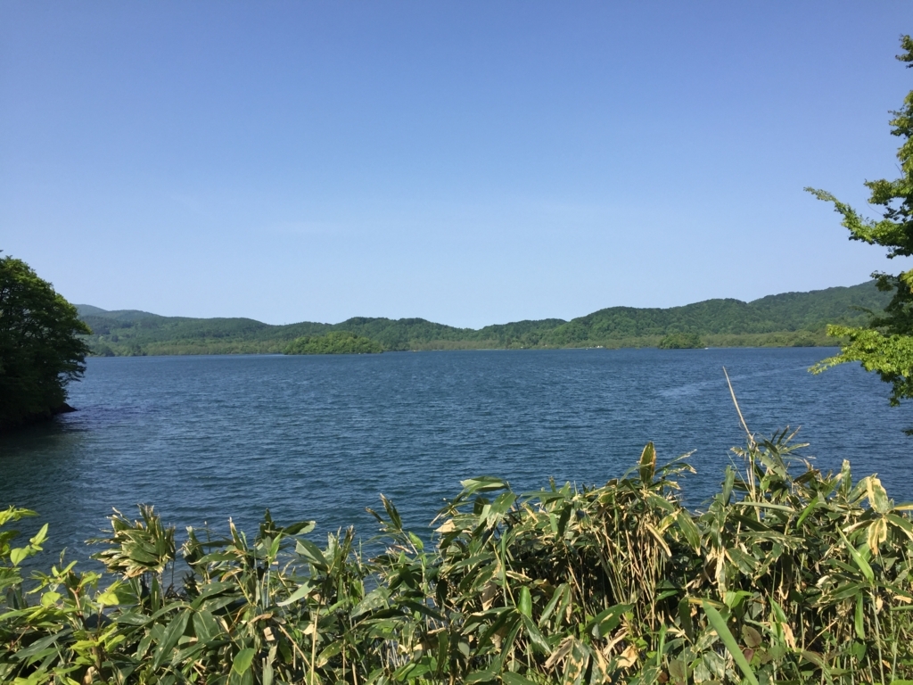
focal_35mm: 29
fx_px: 765
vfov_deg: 48.2
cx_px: 456
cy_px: 342
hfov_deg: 61.7
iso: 32
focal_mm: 4.15
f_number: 2.2
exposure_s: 1/1721
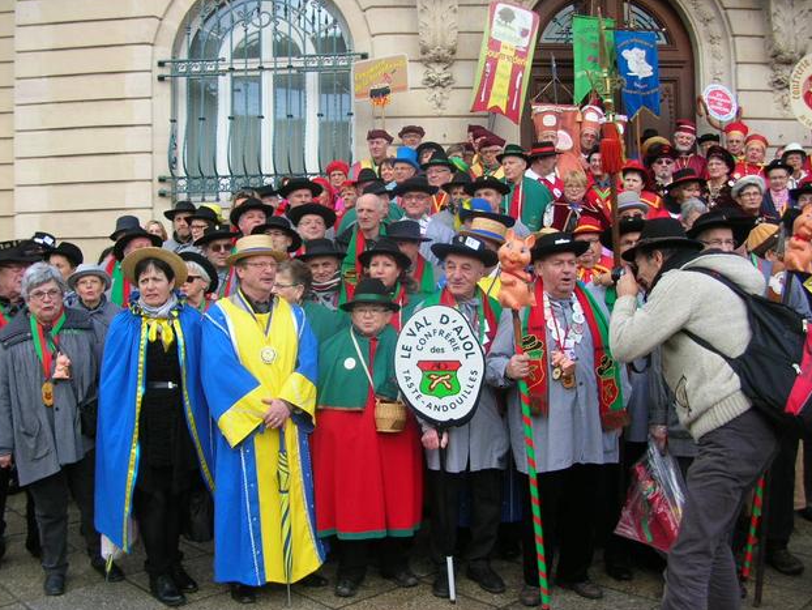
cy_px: 303
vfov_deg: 39.7
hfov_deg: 51.3
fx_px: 845
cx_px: 397
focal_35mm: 36
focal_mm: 5.8
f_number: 2.8
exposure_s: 1/205
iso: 50
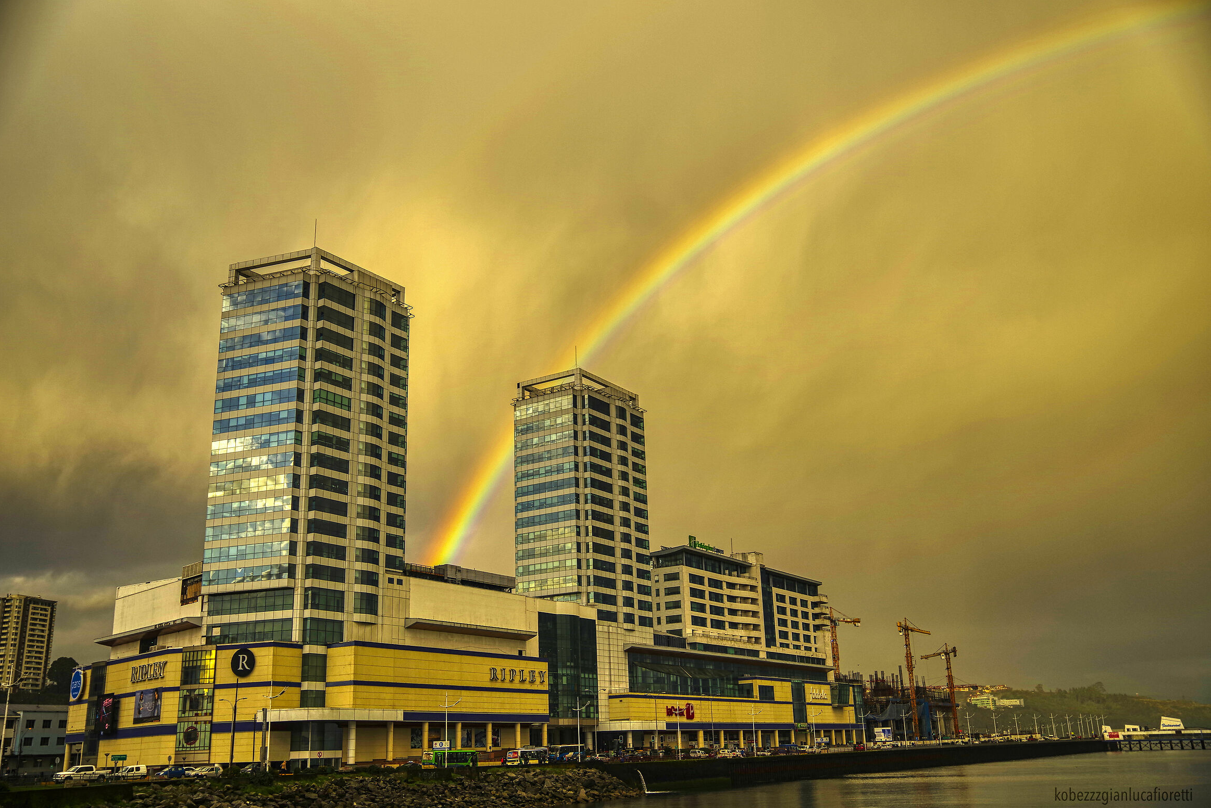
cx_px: 611
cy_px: 405
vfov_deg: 41.1
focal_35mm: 32
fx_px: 1077
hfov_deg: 58.7
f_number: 2.8
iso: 100
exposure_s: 1/800
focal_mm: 31
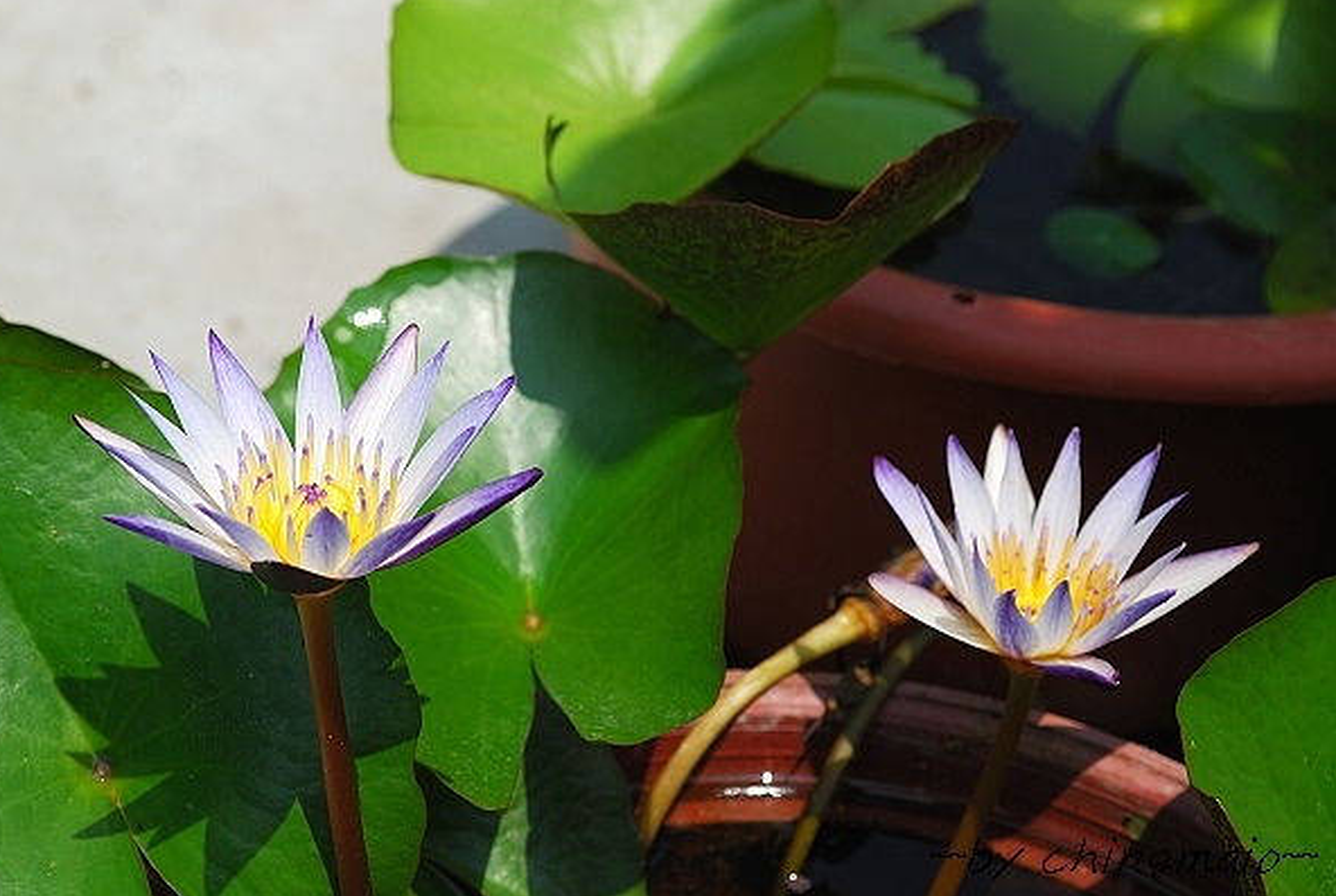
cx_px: 661
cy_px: 448
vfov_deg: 18.7
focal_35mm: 73
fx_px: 2714
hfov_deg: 27.7
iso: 100
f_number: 8
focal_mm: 48
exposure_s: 1/400
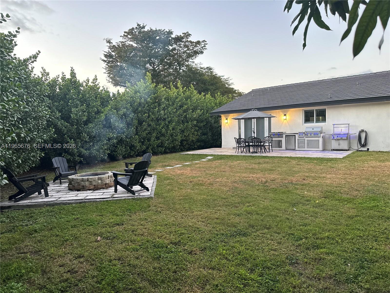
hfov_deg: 71.6
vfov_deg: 56.8
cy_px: 146
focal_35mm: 24
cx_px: 195
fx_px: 270
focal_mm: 6.86
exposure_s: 1/60
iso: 200
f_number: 1.78
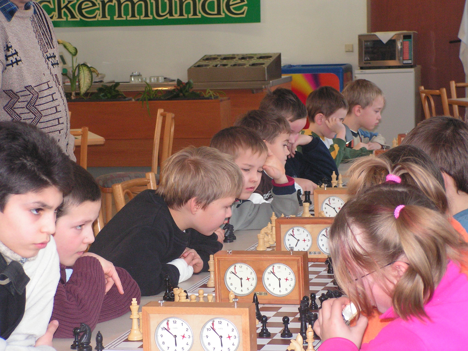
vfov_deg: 13.7
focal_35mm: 108
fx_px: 1460
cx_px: 234
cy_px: 176
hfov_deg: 18.2
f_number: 3.4
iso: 200
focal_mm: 18.1
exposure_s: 1/100
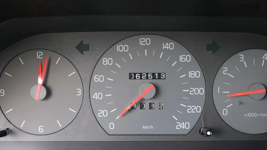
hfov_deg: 37.8
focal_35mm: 55
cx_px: 145
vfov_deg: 21.7
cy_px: 108
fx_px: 389
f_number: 4
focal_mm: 27.7
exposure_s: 1/60
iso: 320
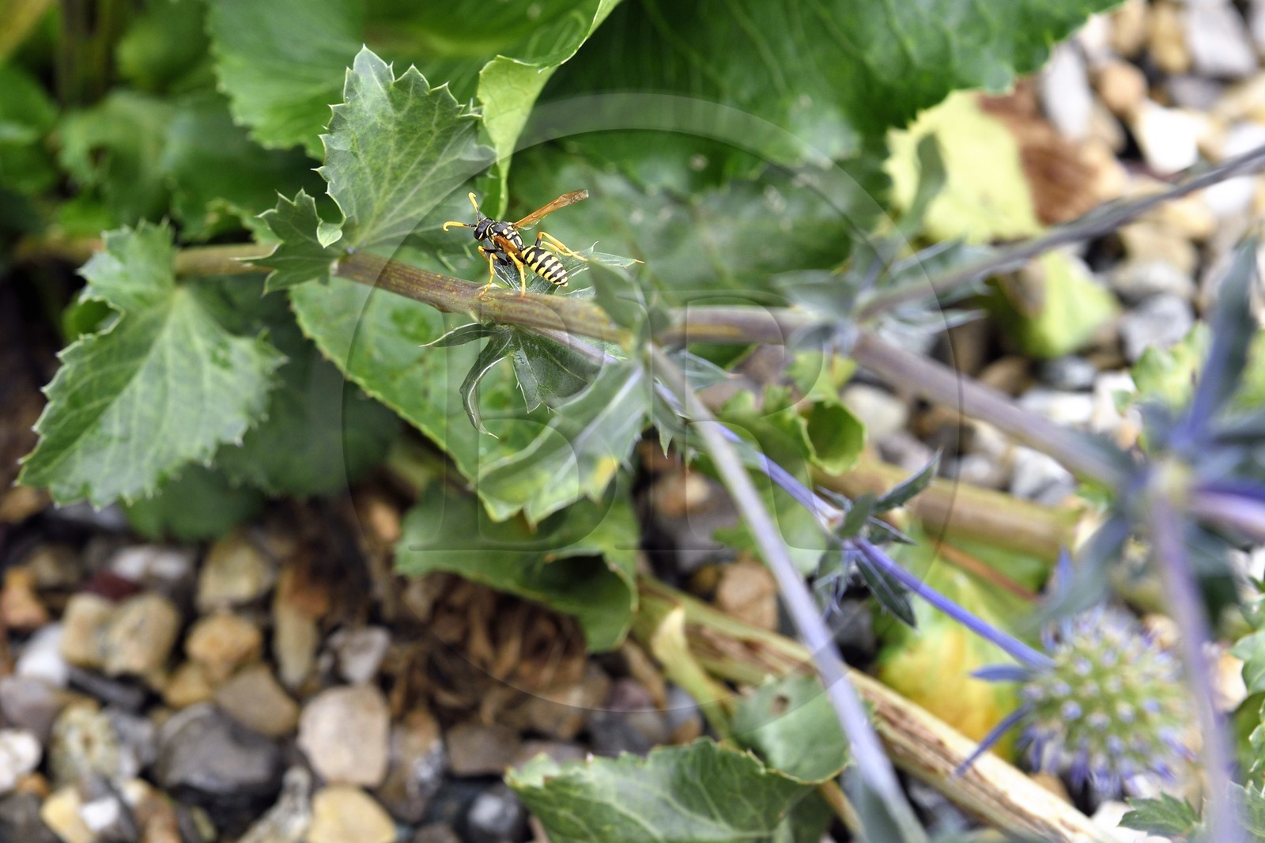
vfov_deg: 19.4
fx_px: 2459
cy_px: 422
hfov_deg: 28.8
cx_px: 632
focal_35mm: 70
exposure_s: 1/200
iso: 800
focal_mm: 70
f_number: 10
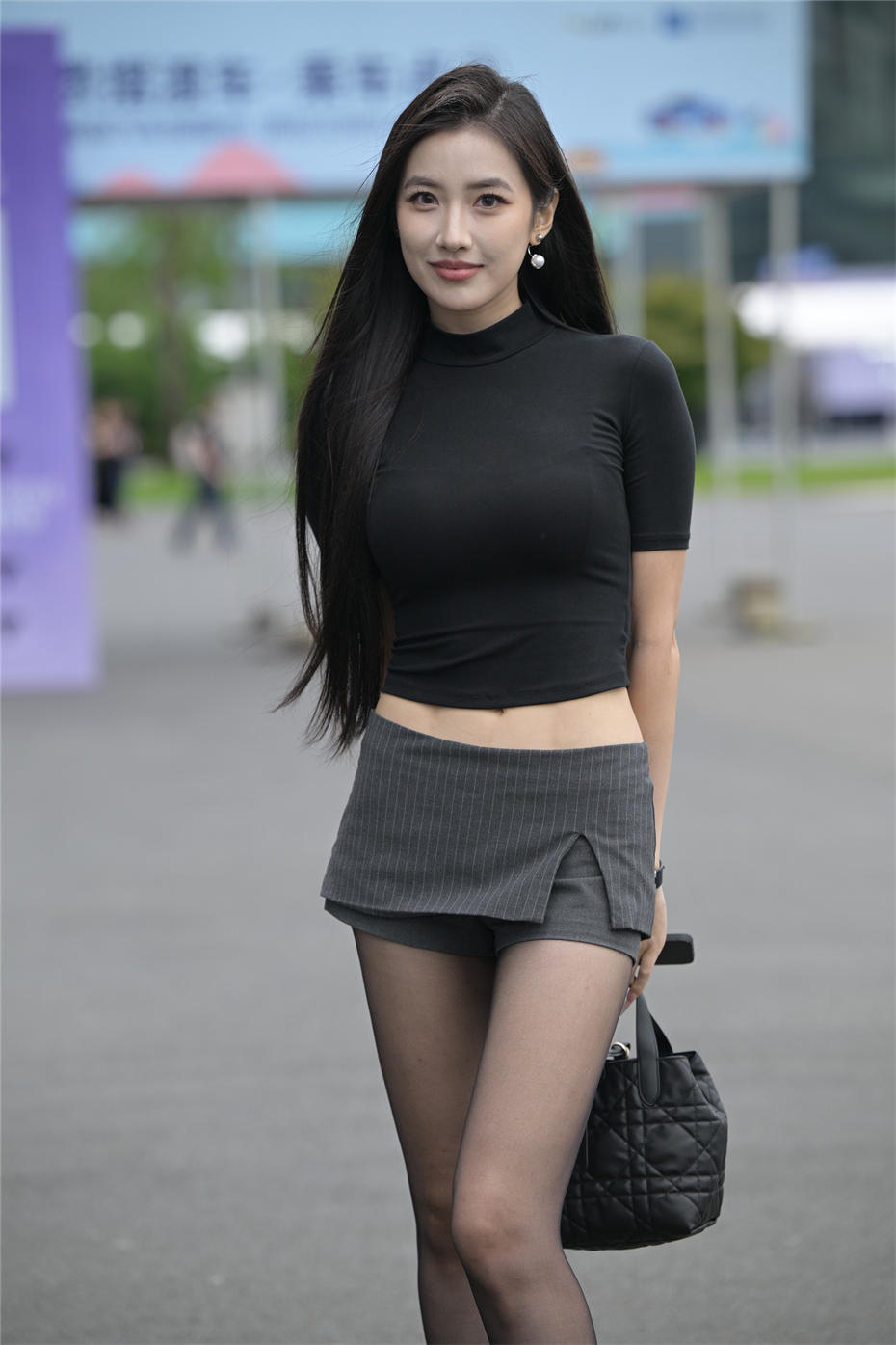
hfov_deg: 9.5
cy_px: 672
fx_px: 5413
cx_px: 448
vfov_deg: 14.2
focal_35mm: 145
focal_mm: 145
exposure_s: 1/500
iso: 320
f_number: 4
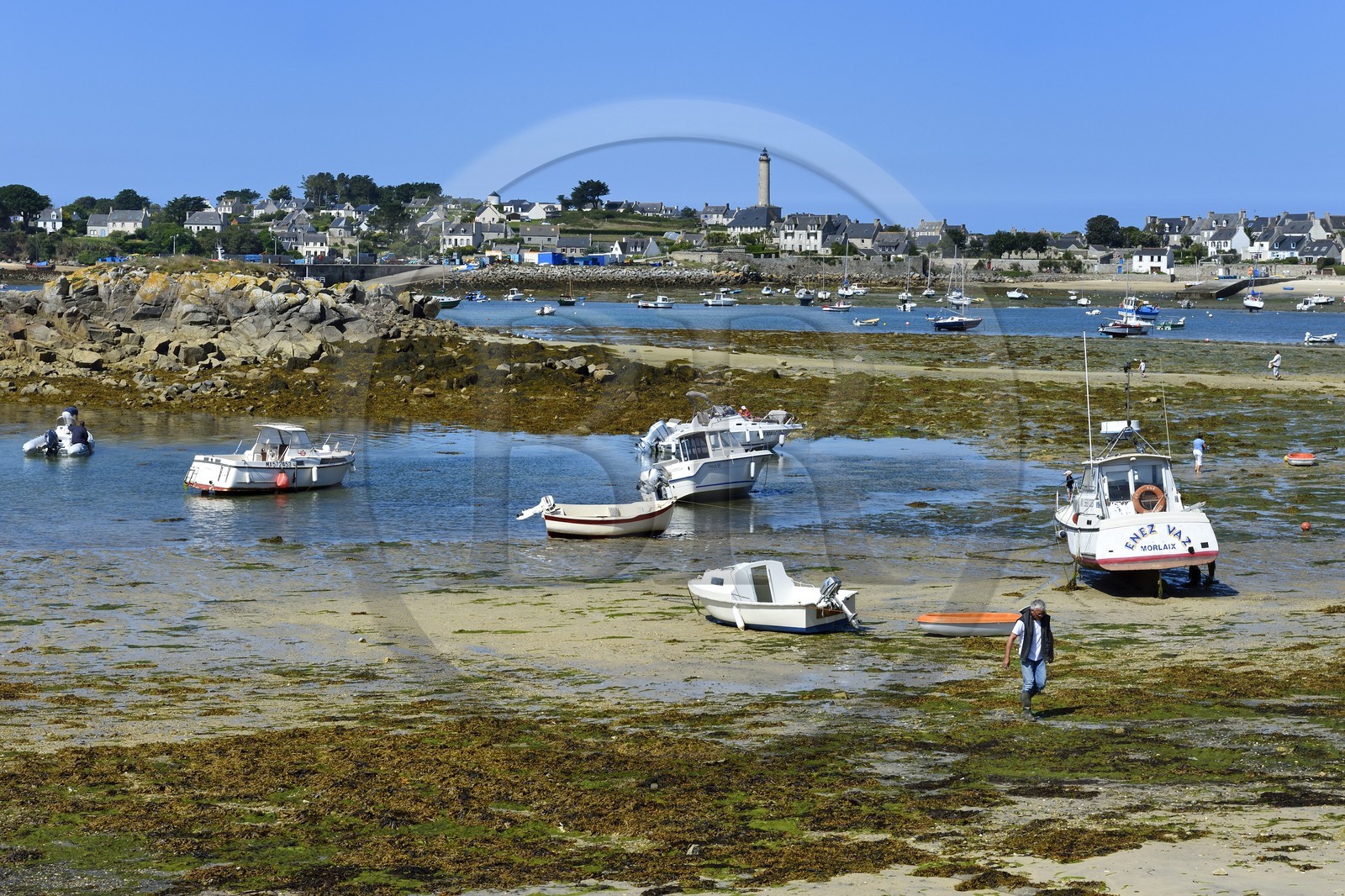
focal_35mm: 66
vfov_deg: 20.6
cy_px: 448
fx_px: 2465
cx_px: 672
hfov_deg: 30.5
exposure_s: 1/250
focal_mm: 66
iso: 200
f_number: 14
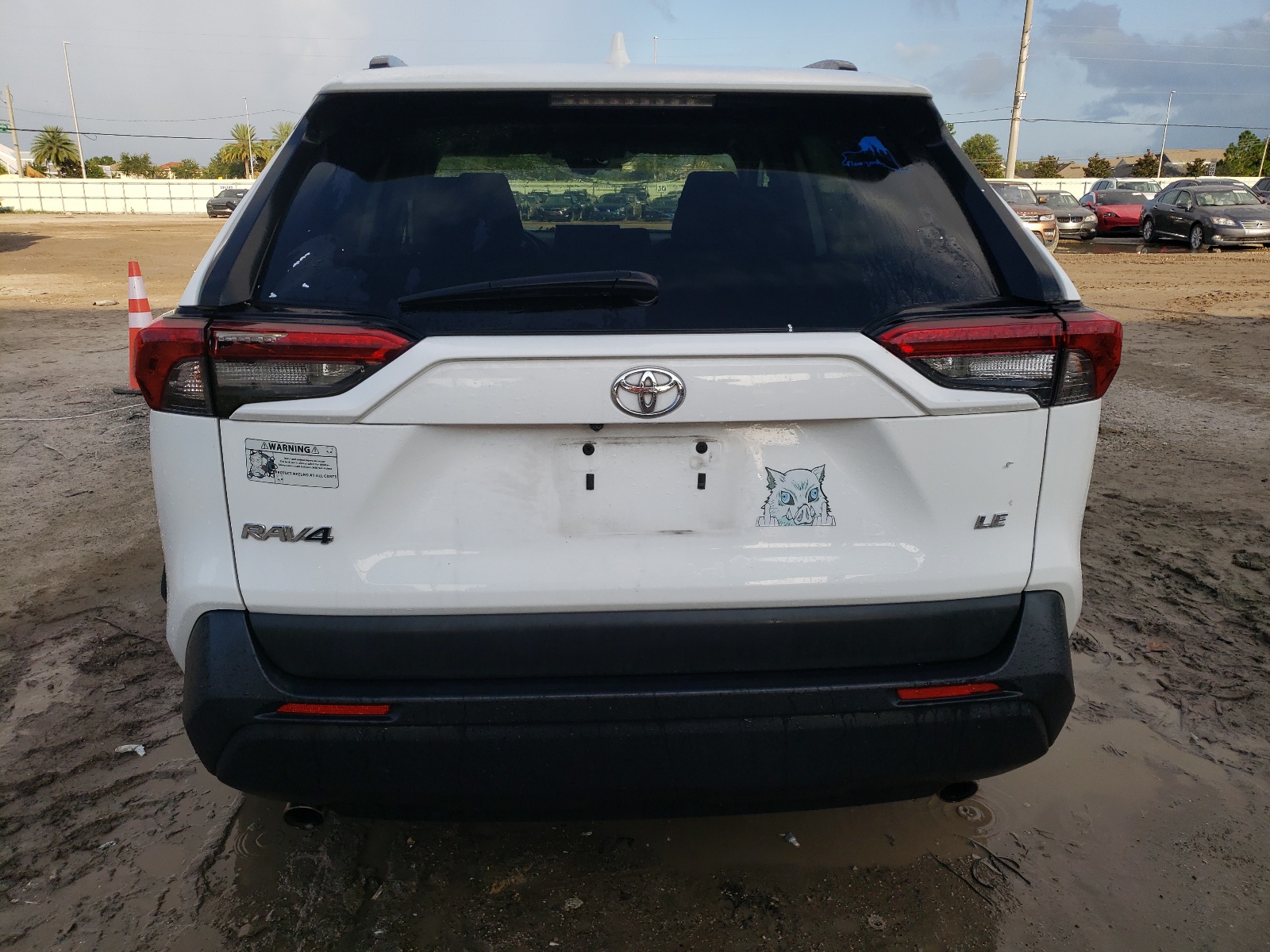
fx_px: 954
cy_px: 476
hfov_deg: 67.3
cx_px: 635
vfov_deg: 53.1
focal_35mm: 26
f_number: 1.5
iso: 50
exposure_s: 1/1667
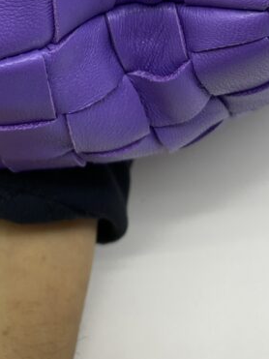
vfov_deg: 25.6
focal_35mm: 69
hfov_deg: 20.9
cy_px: -60
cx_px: 30
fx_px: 715
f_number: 1.8
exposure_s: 1/100
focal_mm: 4.25
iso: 50
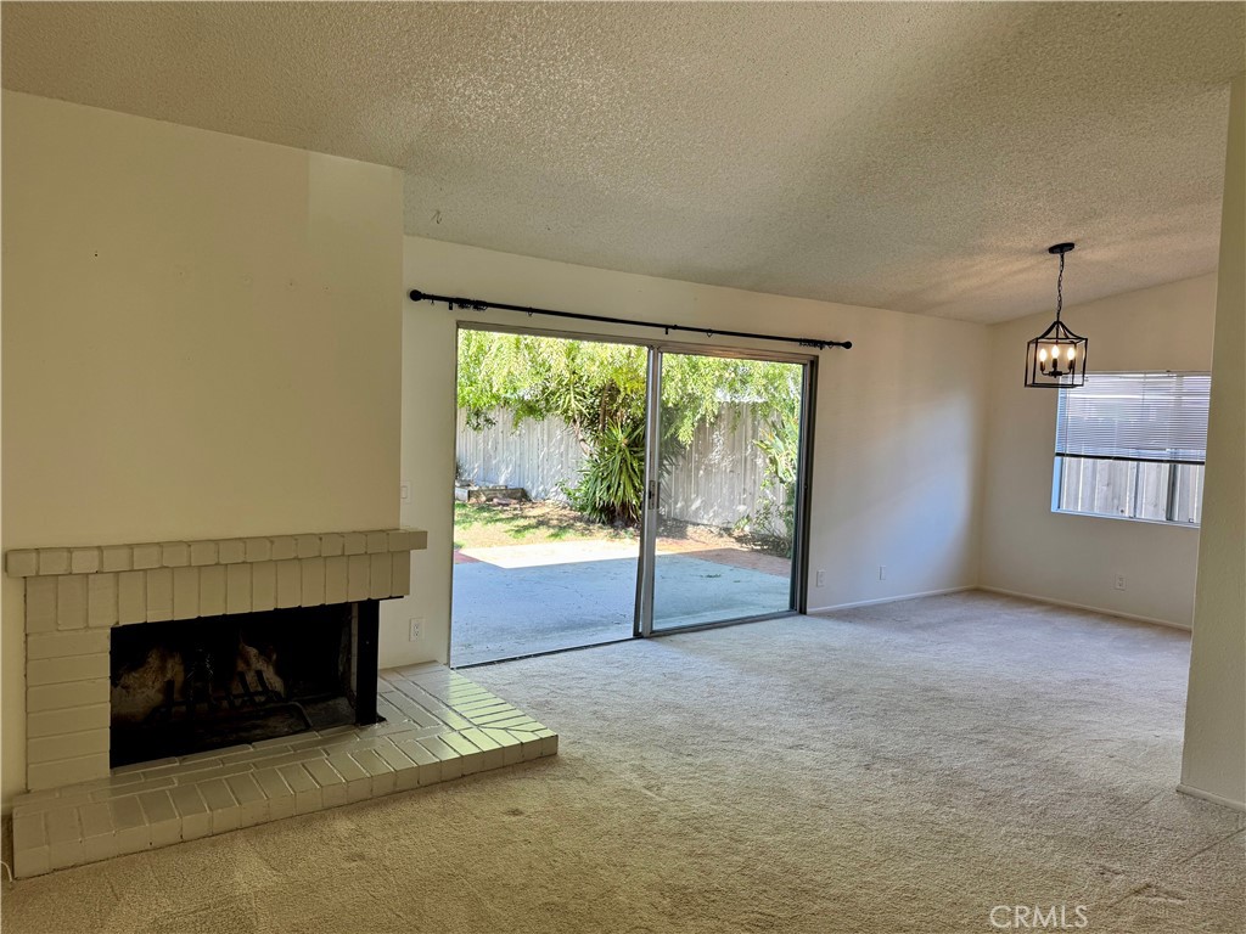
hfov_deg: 71.6
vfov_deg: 56.8
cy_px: 467
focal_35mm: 24
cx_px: 623
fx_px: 864
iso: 64
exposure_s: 1/121
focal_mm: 6.76
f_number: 1.78
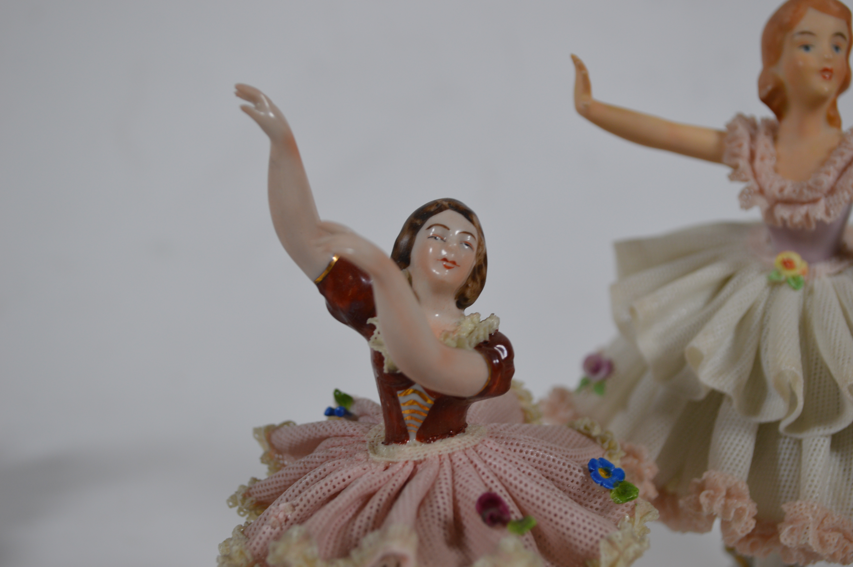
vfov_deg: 23.7
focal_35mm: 57
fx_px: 1349
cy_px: 284
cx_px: 426
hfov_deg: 35.1
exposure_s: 1/125
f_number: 5.6
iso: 220
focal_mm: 38
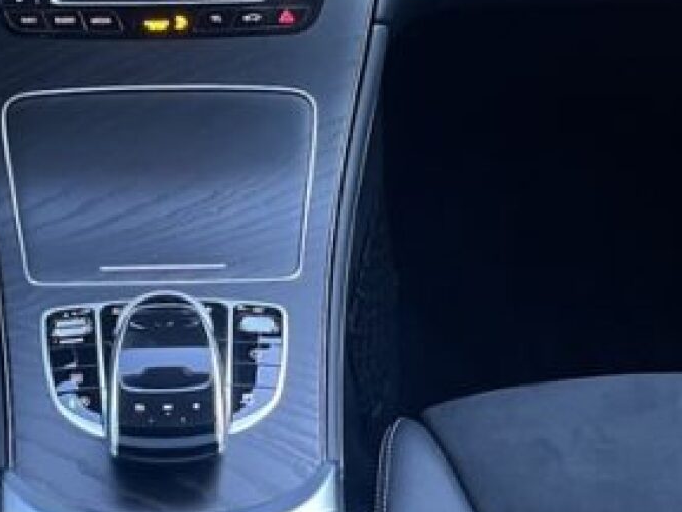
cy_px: 146
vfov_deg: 19.0
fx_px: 1517
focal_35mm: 77
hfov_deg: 25.1
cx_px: 175
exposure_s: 1/32
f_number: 1.6
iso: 500
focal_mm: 5.1
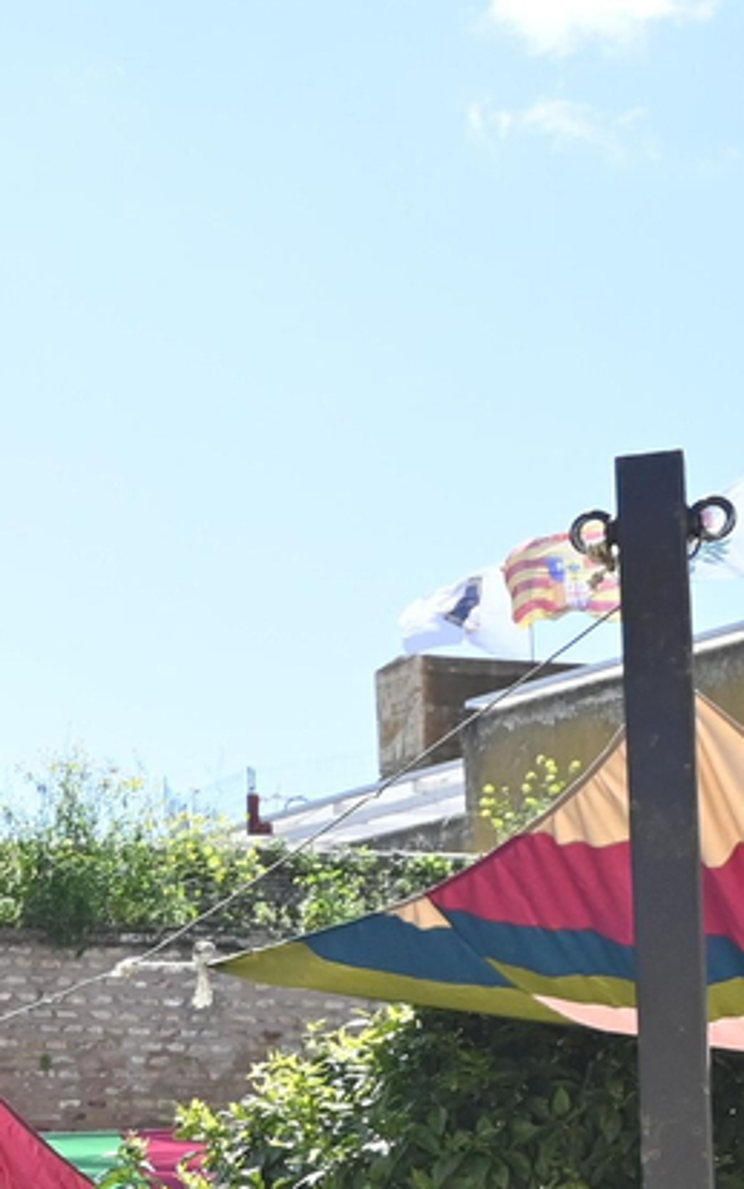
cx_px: -1100
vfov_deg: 14.8
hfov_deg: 8.7
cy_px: 1476
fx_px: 4408
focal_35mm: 136
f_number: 6.3
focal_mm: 23
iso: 400
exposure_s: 1/800
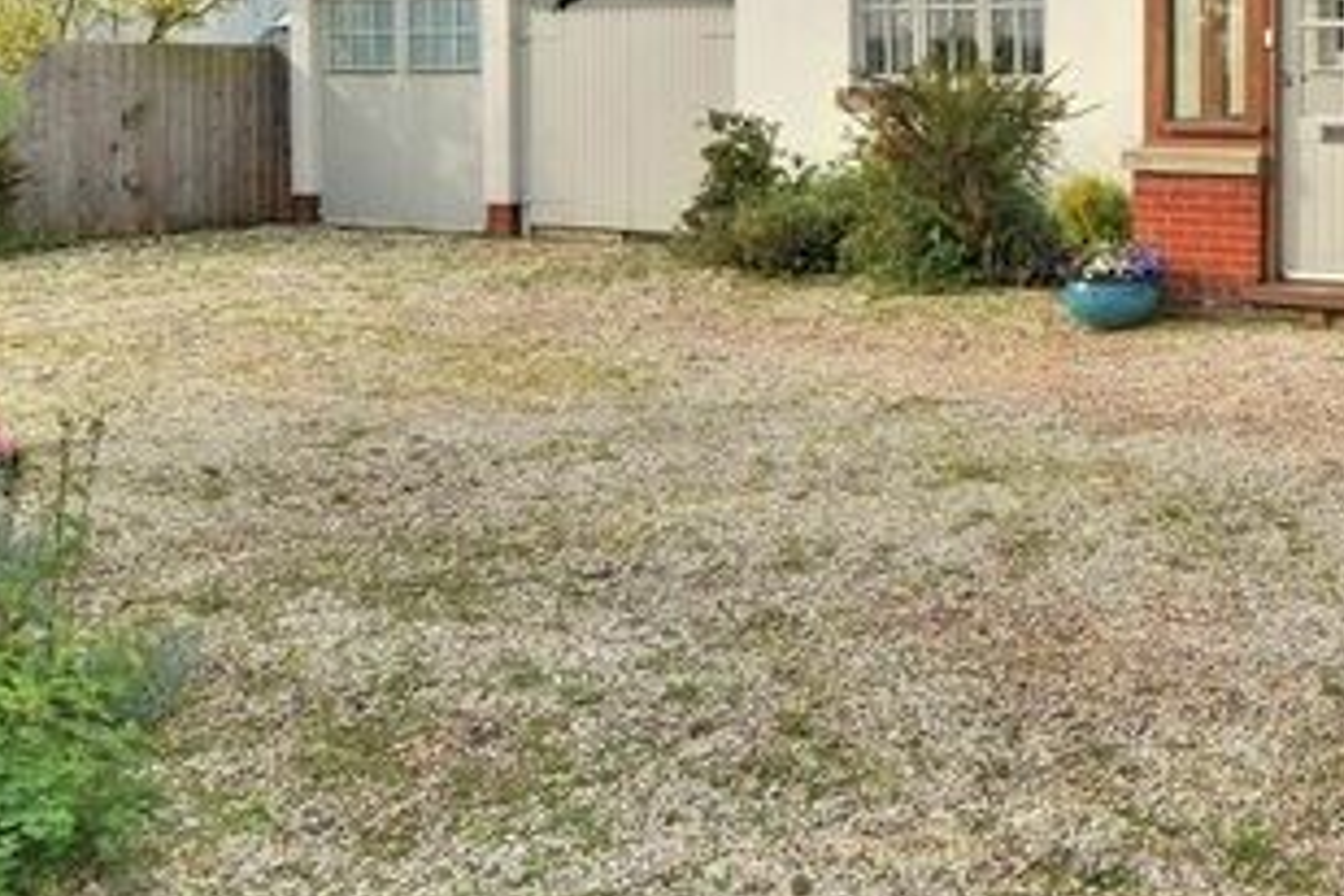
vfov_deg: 36.1
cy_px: 61
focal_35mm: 34
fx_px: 1269
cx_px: 1283
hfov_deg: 48.1
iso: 100
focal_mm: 10
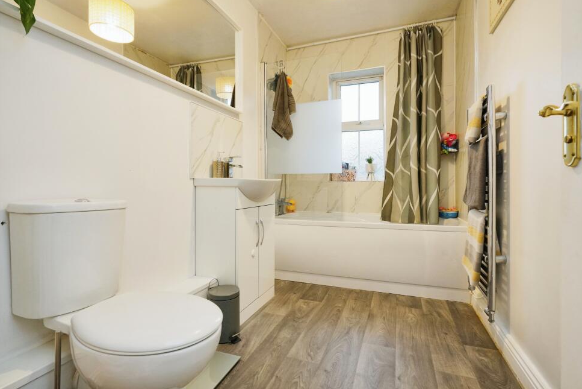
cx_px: 293
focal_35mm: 18
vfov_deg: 67.4
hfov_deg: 90.0
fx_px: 291
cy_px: 191
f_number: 7.1
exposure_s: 1/60
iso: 2000
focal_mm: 17
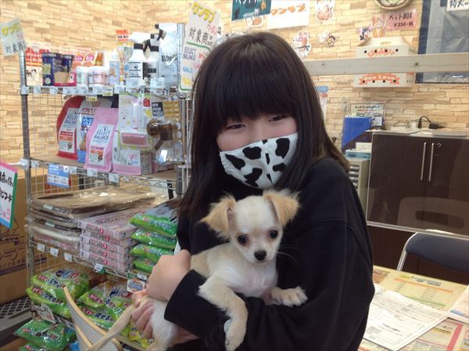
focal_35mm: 35
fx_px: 473
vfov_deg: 40.6
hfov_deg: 52.7
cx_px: 234
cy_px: 176
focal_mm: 4.28
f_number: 2.4
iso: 50
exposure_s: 1/30
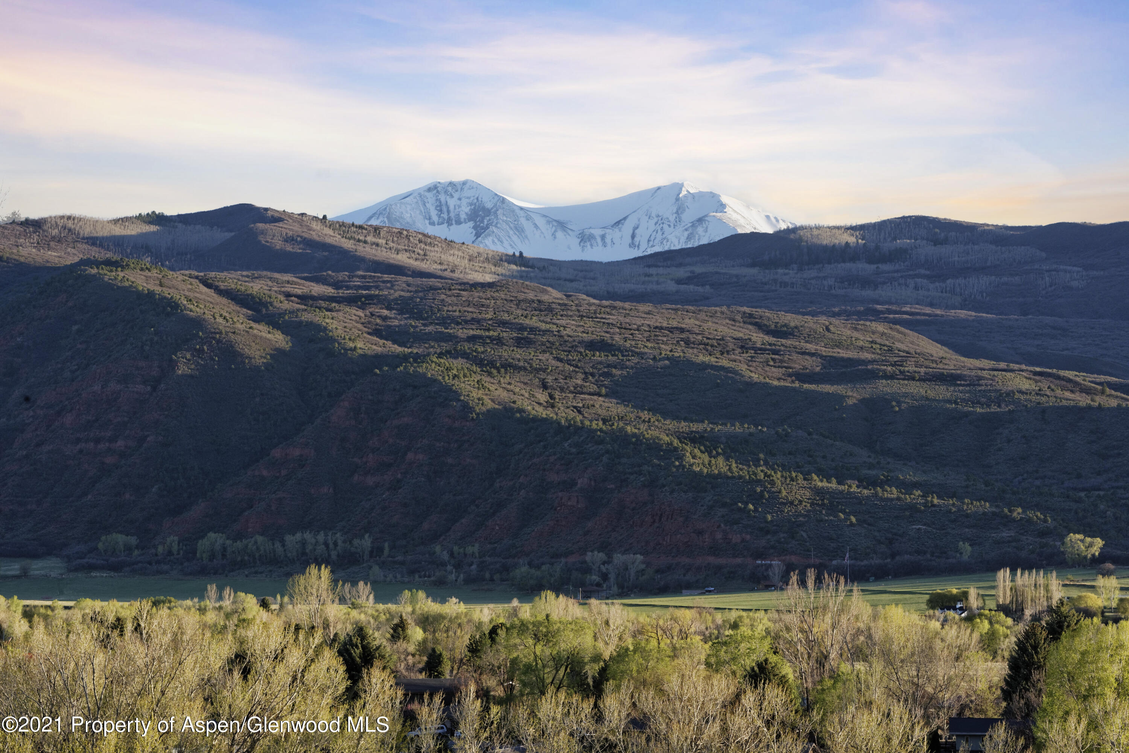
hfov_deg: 20.4
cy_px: 376
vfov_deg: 13.7
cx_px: 564
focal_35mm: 100
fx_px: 3137
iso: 640
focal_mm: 100
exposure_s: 1/160
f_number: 16
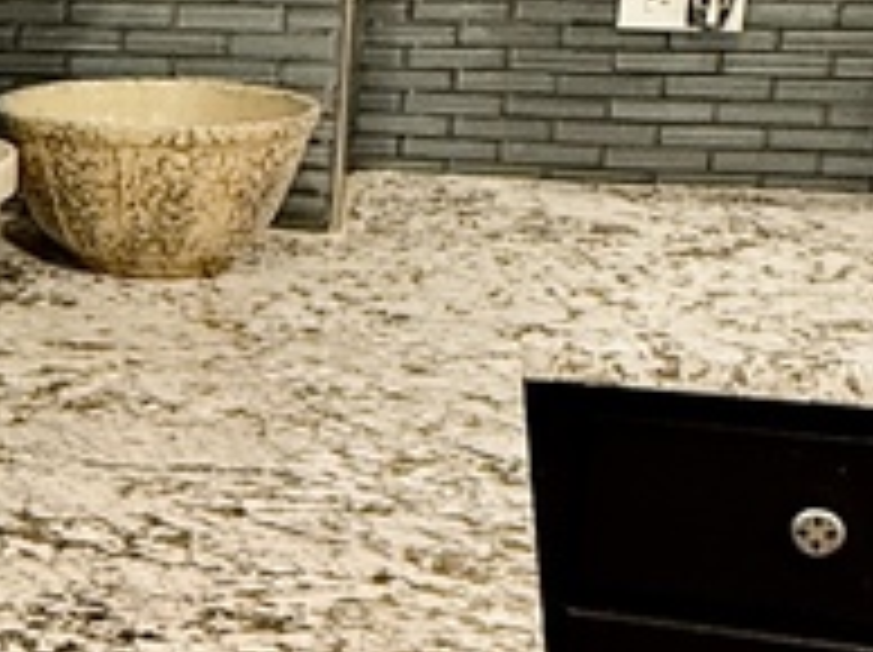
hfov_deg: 22.1
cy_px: 337
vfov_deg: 18.9
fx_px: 1965
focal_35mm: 78
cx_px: -310
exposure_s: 1/60
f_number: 2.2
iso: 250
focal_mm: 2.22
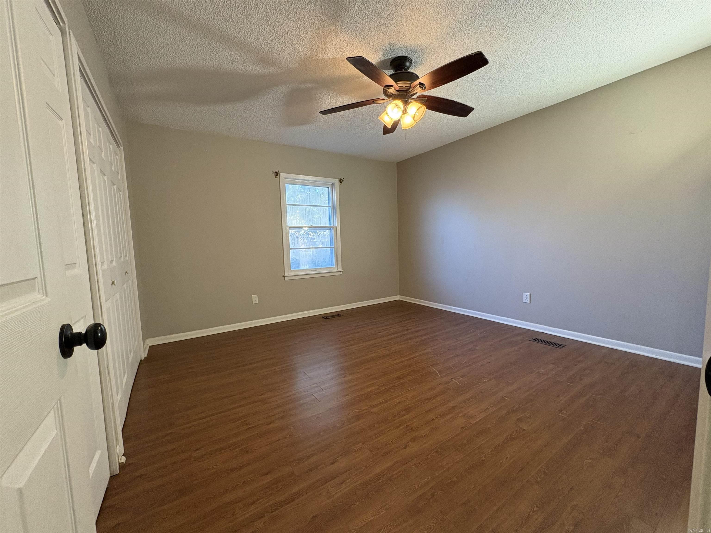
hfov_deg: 102.1
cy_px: 266
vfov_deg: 85.7
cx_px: 356
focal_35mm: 14
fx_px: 288
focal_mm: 2.22
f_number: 2.2
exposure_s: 1/60
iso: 320
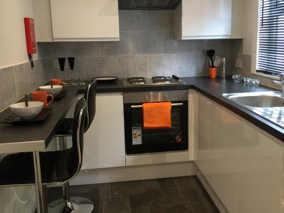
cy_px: 94
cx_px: 161
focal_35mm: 37
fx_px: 304
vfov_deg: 38.6
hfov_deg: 50.0
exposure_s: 1/17
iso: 40
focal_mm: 4.15
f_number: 2.2
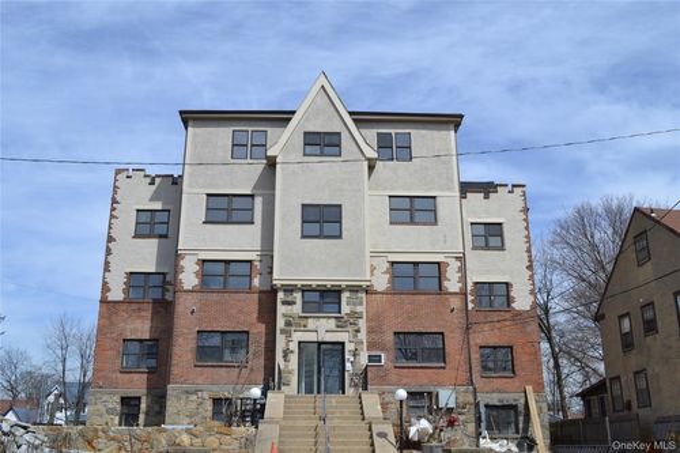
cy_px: 226
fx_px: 623
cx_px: 340
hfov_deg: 57.2
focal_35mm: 33
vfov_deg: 39.9
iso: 100
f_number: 8
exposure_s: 1/250
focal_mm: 22
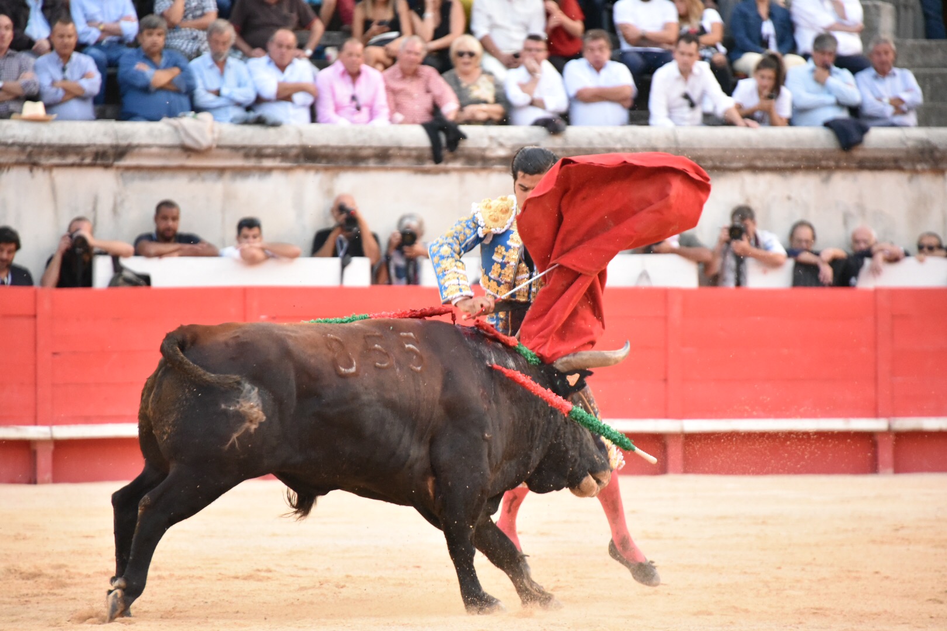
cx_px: 474
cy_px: 316
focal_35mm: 250
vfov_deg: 5.5
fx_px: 6576
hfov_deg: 8.2
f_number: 5.6
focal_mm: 250
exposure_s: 1/640
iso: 10000
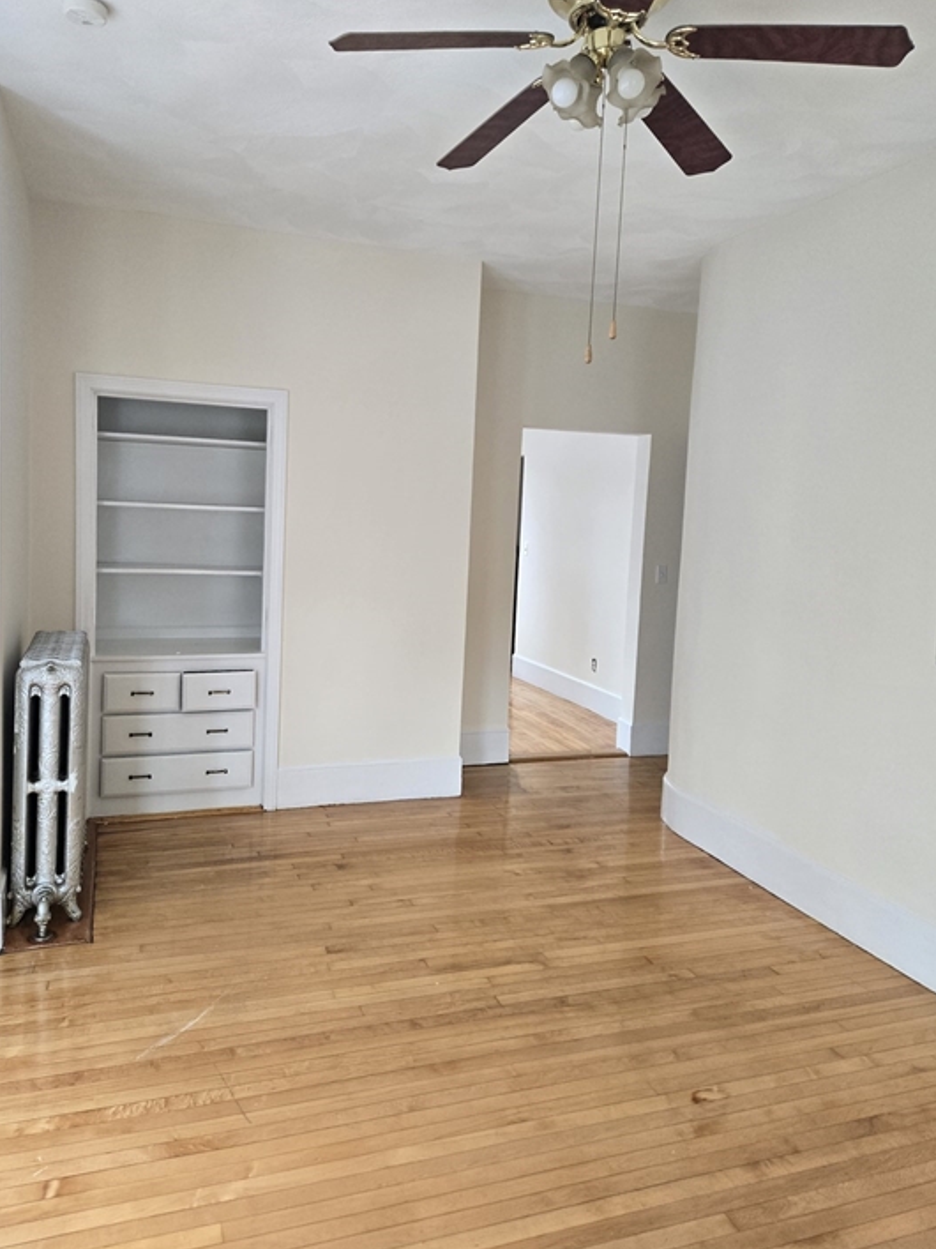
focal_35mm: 25
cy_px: 578
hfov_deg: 54.8
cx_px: 447
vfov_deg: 69.3
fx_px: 902
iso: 160
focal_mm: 5.4
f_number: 1.8
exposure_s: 1/180
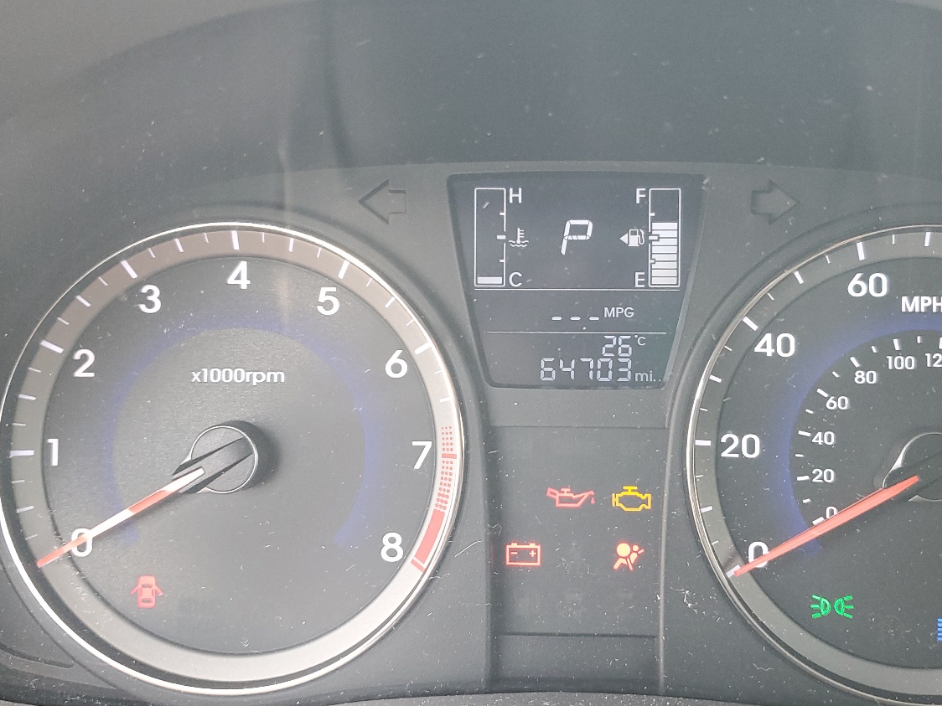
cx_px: 584
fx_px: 1007
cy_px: 343
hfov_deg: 49.7
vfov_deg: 38.7
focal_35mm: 37
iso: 134
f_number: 1.5
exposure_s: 1/60.2
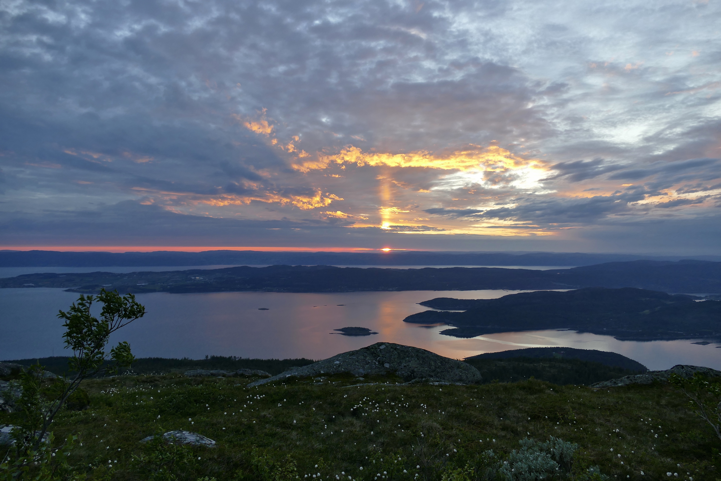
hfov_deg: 71.5
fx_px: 501
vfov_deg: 51.3
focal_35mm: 25
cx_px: 360
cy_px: 240
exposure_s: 1/125
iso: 125
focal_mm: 9.12
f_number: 2.8
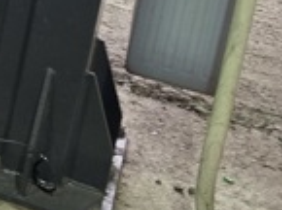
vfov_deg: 8.6
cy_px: -276
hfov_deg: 10.1
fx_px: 1292
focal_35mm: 159
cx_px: -486
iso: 200
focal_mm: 6.3
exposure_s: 1/100
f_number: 1.7
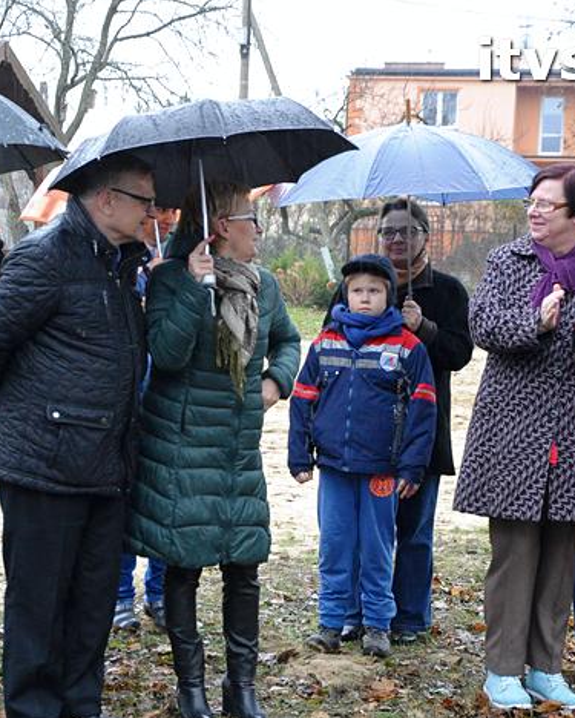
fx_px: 2061
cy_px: 421
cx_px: 244
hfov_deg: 15.9
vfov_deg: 19.7
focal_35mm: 97
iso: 2000
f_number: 4.5
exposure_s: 1/80
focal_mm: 38
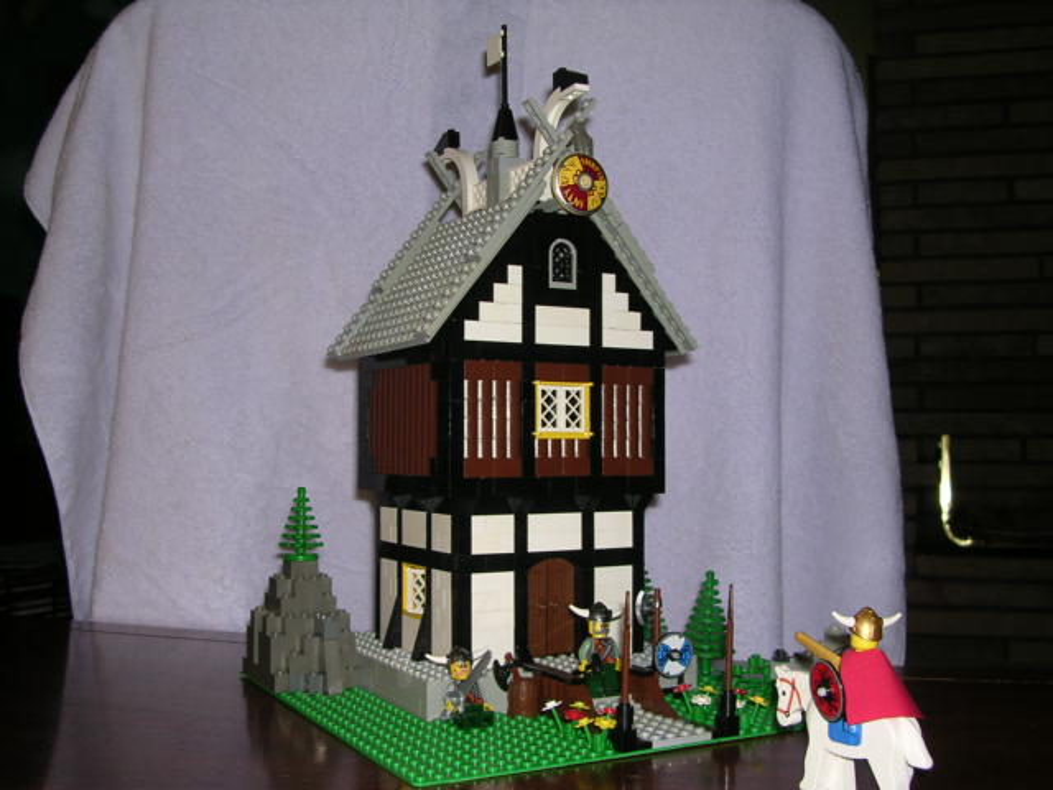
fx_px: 1156
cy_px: 395
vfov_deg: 37.7
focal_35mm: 38
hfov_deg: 49.0
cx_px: 526
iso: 100
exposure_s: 1/60.1
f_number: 2.8
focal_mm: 5.8
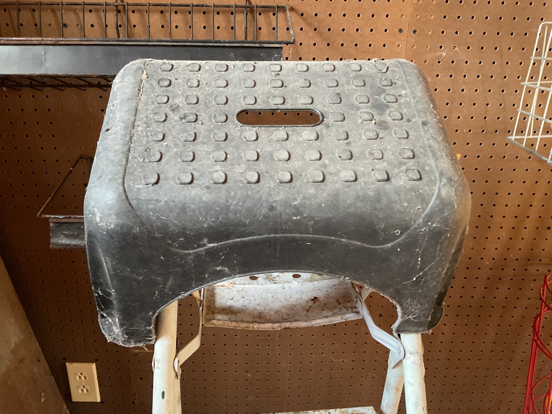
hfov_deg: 61.7
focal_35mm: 29
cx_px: 276
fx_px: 462
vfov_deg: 48.2
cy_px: 207
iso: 320
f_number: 1.8
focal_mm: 3
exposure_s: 1/25
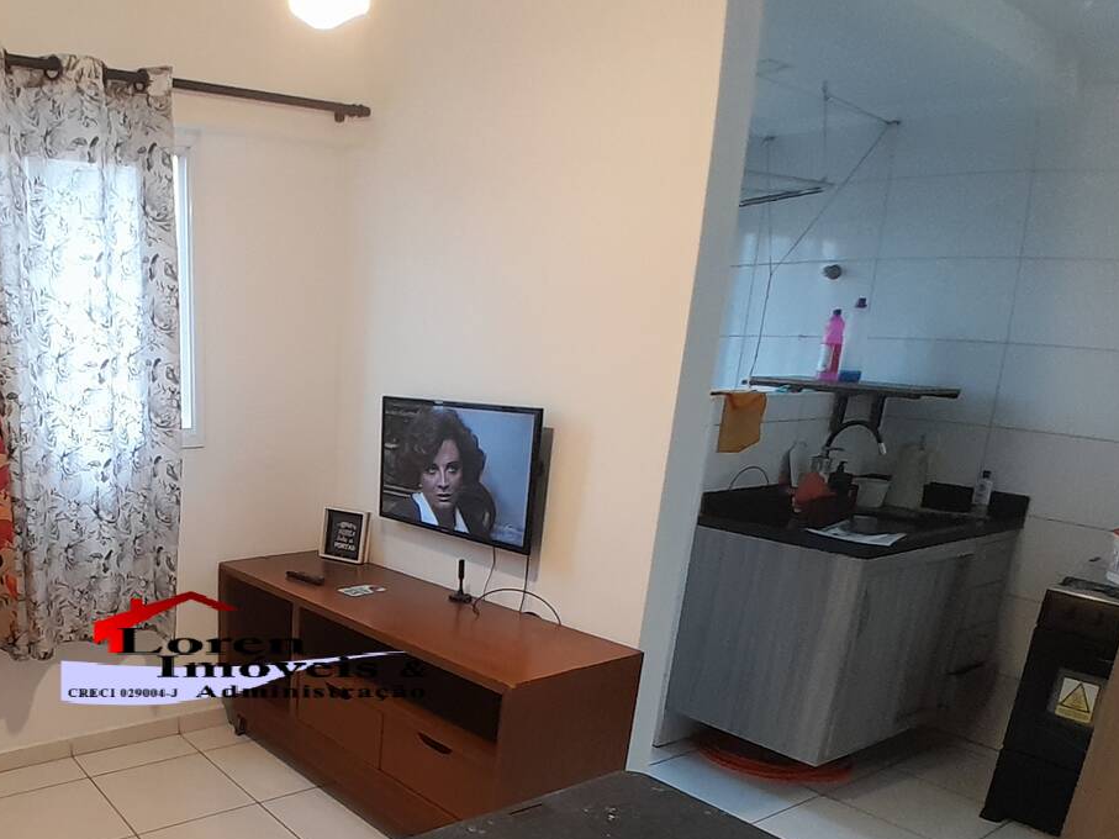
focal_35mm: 27
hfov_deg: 60.7
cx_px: 246
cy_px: 645
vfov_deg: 49.0
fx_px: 873
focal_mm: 1.46
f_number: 2.2
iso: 160
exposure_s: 1/30
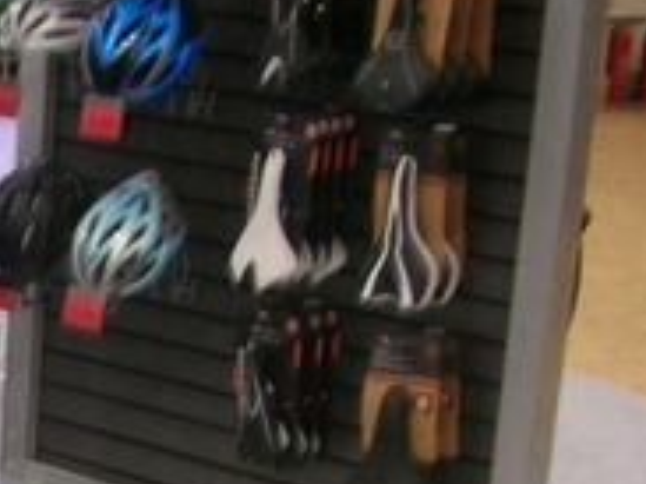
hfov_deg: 13.4
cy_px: 843
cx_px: -466
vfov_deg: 10.5
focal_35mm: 134
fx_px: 2499
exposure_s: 1/3.9
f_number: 3
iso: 111
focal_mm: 5.8
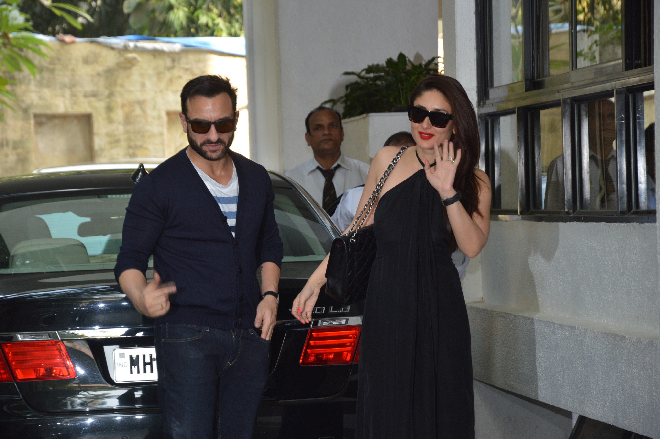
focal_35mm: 158
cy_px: 220
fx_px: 2885
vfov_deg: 8.7
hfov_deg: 13.1
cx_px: 330
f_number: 5.6
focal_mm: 105
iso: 400
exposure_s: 1/60
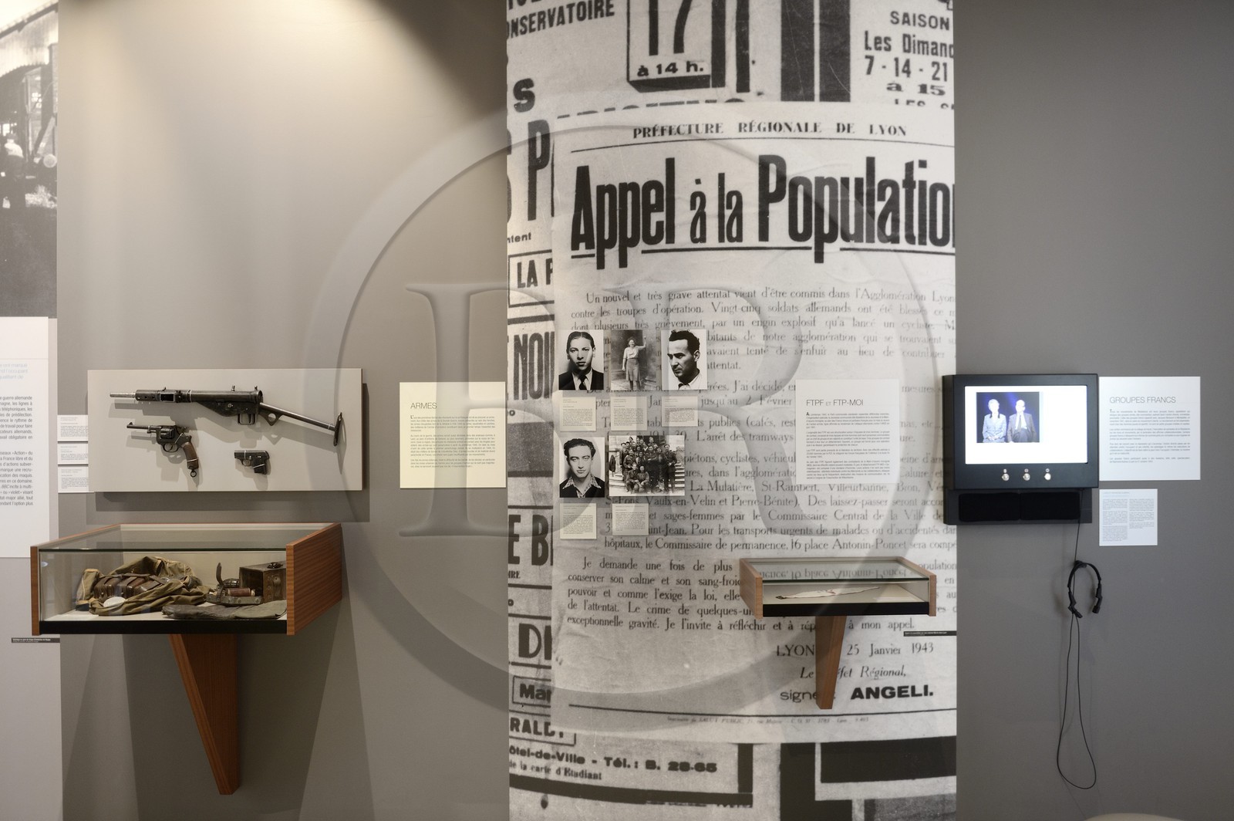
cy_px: 410
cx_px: 617
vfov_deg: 46.3
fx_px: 959
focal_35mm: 28
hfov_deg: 65.5
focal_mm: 28
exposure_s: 1/30
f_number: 2.8
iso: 800
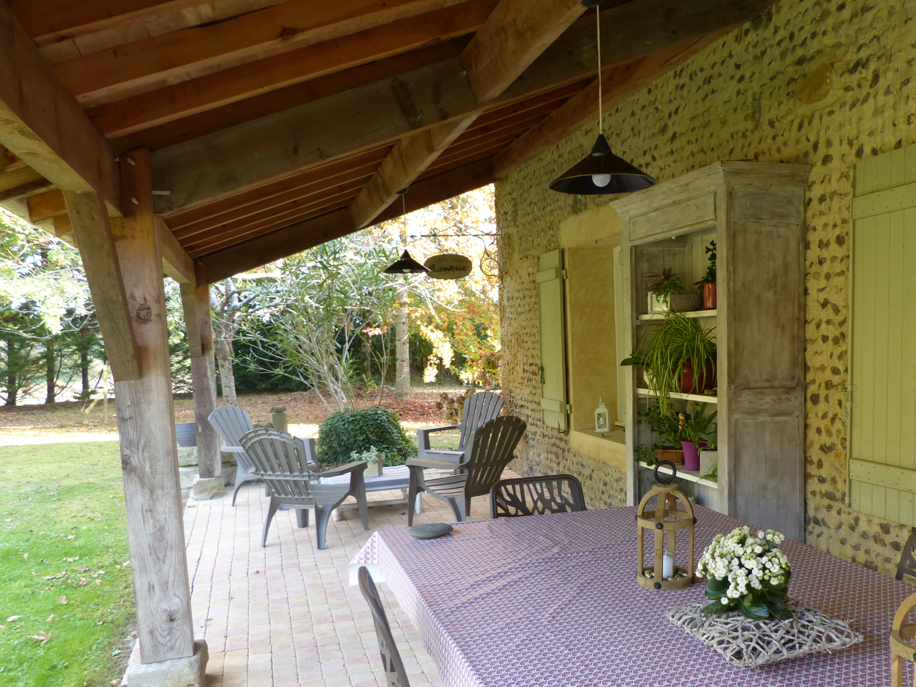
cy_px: 418
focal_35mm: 31
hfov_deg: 57.8
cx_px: 557
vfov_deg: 45.2
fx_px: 820
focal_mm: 4.5
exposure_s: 1/60
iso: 200
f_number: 2.8
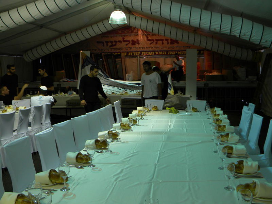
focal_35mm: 36
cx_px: 136
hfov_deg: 51.4
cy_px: 102
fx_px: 283
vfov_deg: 39.7
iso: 100
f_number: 3.7
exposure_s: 1/75.2
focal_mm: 6.4
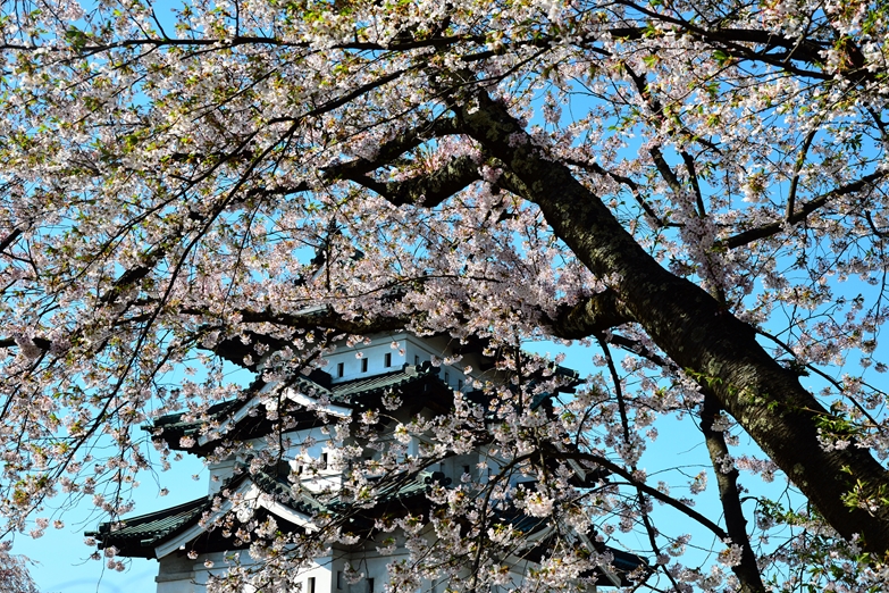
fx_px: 1161
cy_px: 301
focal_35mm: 47
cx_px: 448
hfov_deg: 41.9
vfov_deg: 28.6
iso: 400
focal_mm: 46
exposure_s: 1/400
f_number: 10
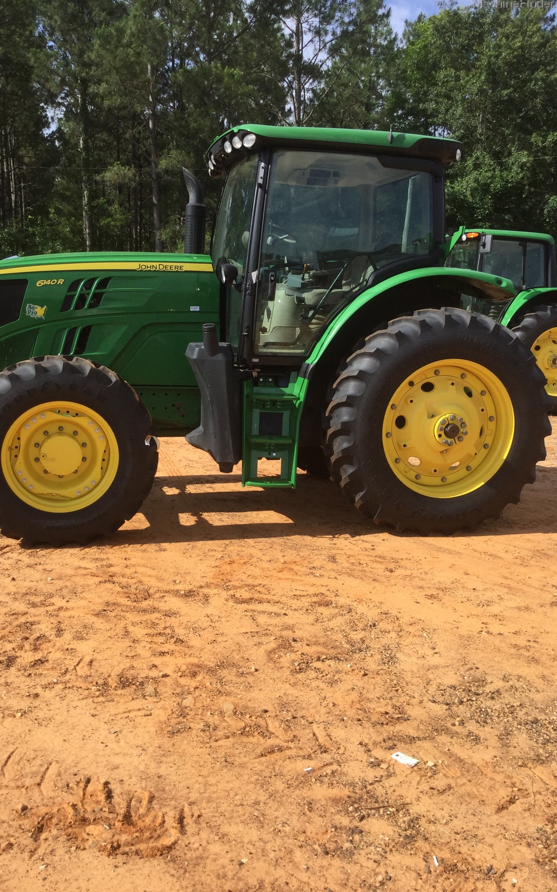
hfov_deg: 38.3
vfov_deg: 58.1
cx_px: 244
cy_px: 446
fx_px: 801
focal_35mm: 33
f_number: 2.4
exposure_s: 1/1031
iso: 25
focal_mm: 3.3
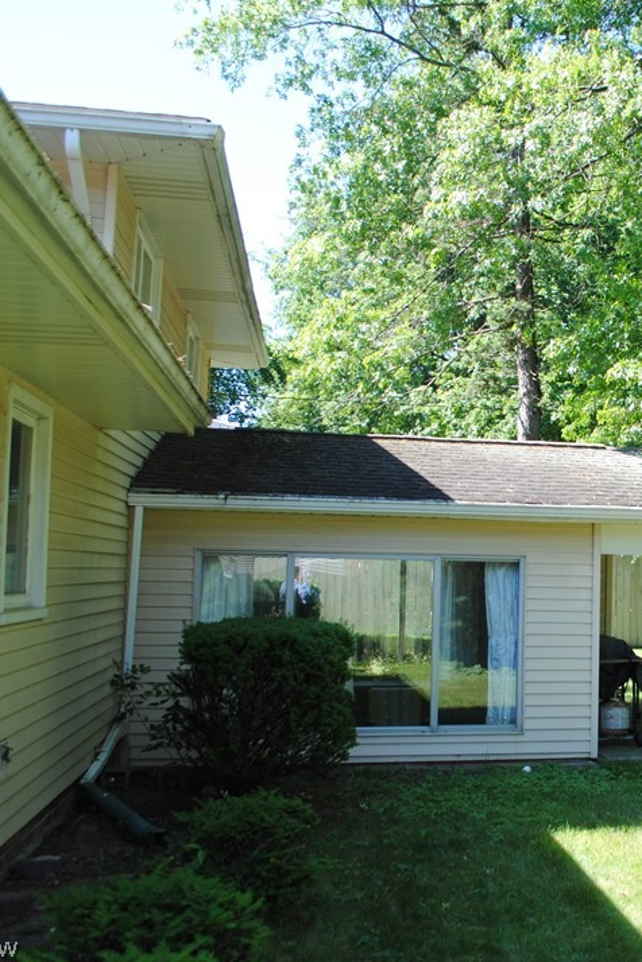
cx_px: 613
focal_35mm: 41
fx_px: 1097
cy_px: 481
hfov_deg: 30.7
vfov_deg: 47.4
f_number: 5.6
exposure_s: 1/125
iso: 110
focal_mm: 18
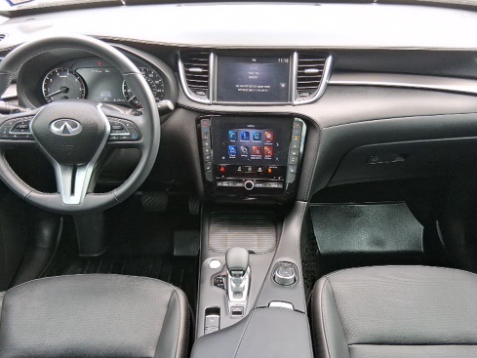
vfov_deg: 41.5
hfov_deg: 53.9
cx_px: 248
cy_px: 222
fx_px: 469
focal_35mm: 34
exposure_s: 1/100
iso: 69
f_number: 1.8
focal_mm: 3.98
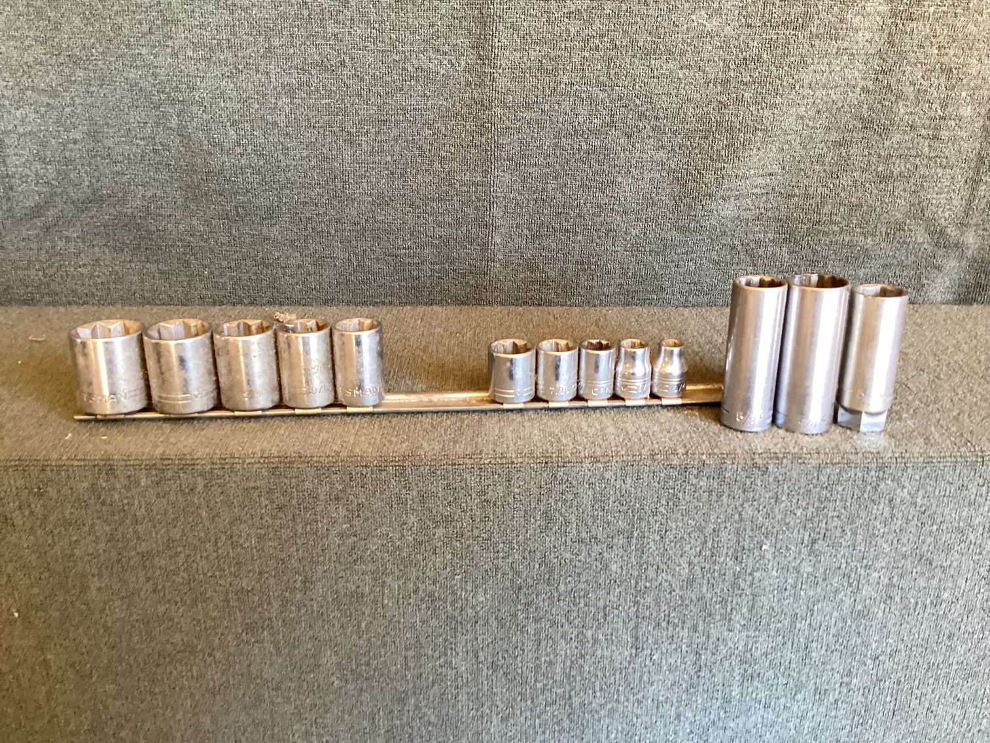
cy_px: 372
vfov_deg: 45.4
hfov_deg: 58.3
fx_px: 887
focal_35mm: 31
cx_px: 495
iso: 200
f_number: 2.4
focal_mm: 3.3
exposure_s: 1/60
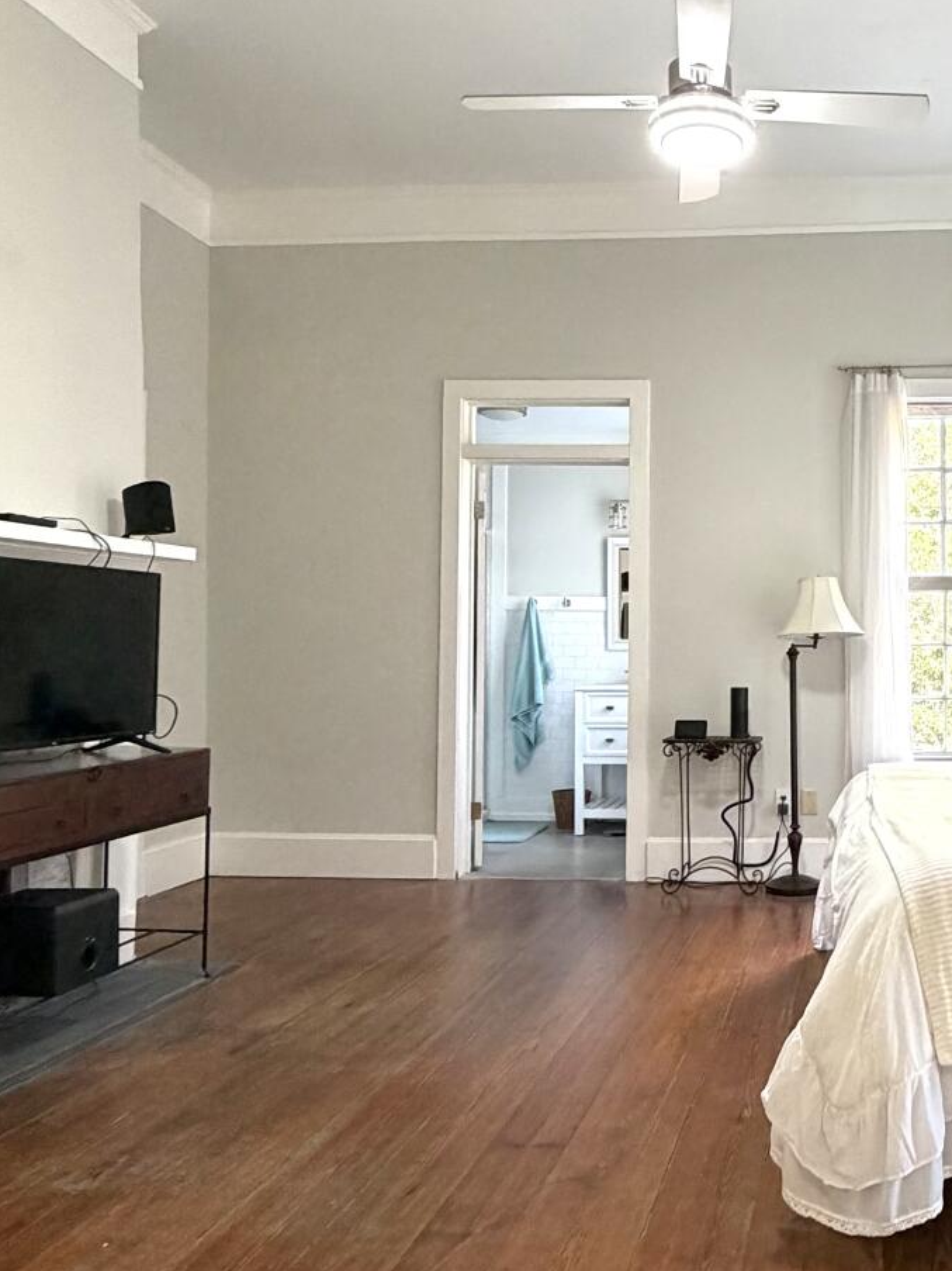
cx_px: 825
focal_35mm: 31
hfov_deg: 42.3
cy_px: 633
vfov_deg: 58.4
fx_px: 1137
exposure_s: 1/60
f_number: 2.2
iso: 400
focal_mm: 2.22
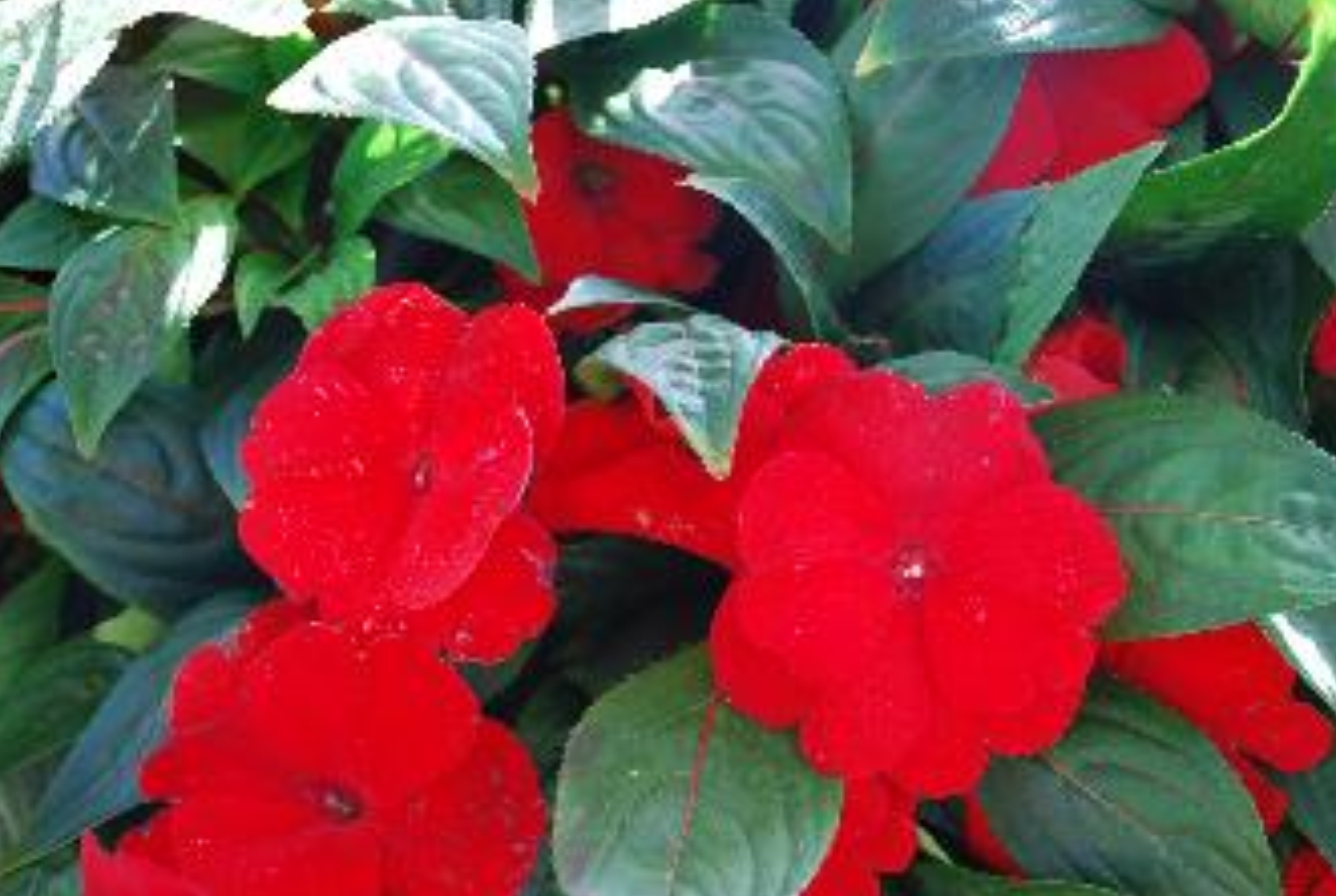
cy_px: 472
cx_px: 698
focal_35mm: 58
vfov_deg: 23.5
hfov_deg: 34.4
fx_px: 2156
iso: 200
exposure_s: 1/60
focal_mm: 32
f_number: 5
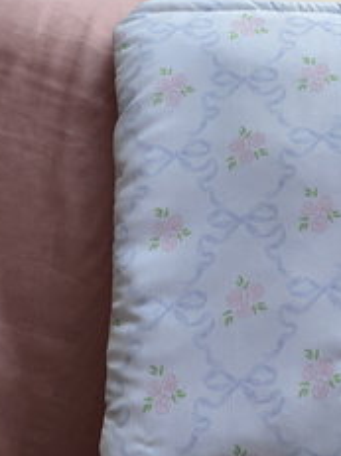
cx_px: 333
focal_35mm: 60
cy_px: 133
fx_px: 789
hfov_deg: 23.5
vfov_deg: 31.8
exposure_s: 1/254
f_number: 1.6
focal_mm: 4.2
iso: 32
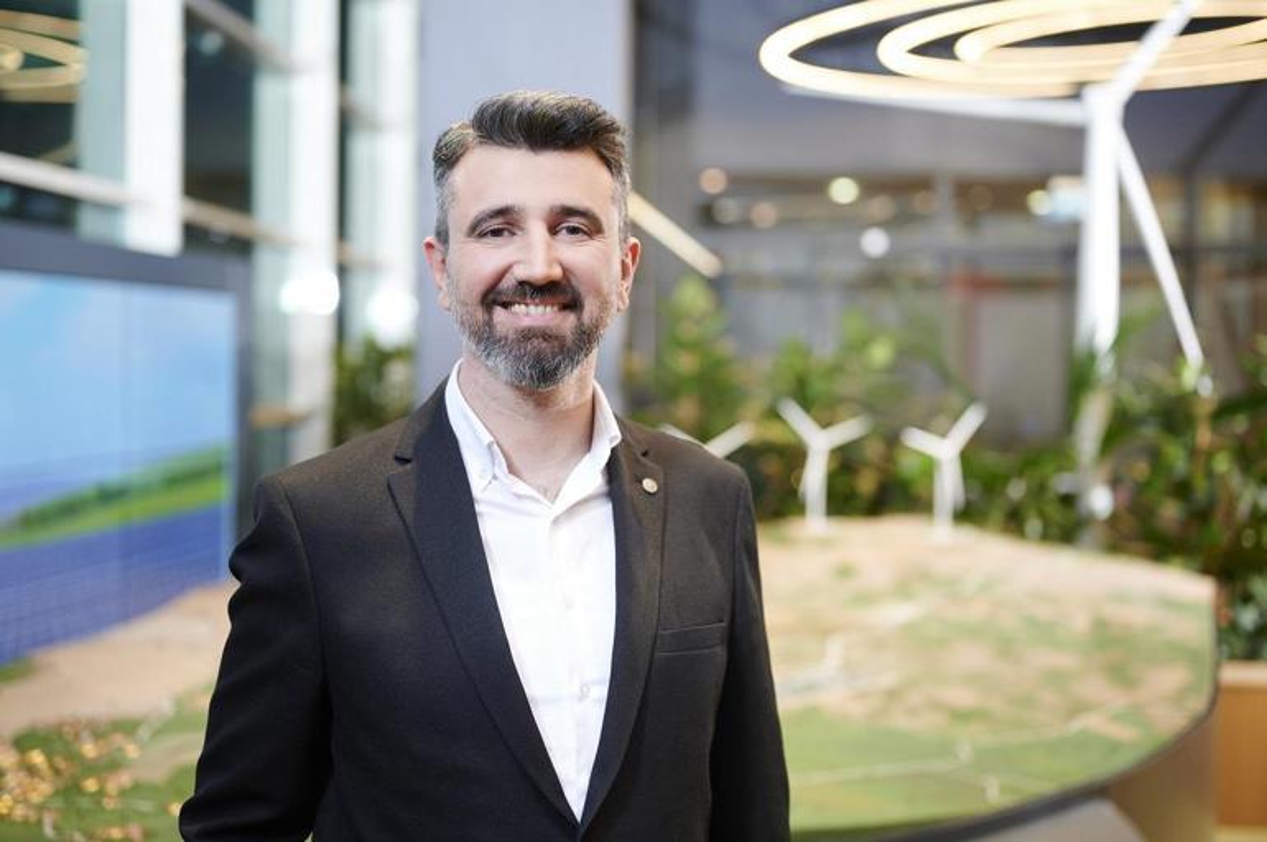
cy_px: 421
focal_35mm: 50
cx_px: 634
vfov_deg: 26.9
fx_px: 1758
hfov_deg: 39.6
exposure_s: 1/250
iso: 1000
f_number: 2.2
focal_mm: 50
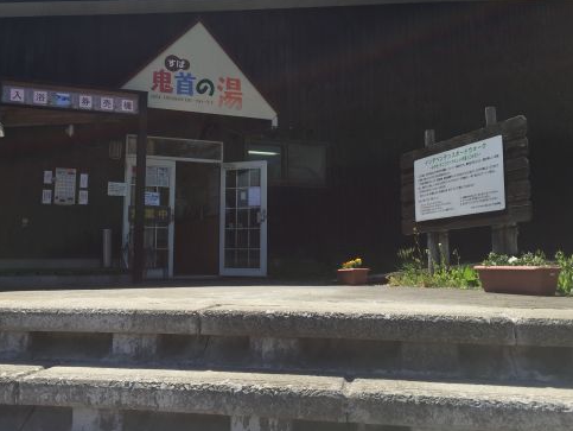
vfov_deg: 39.5
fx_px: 596
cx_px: 237
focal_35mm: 36
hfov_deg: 51.1
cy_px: 169
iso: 32
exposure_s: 1/1883
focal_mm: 4.15
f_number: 2.2
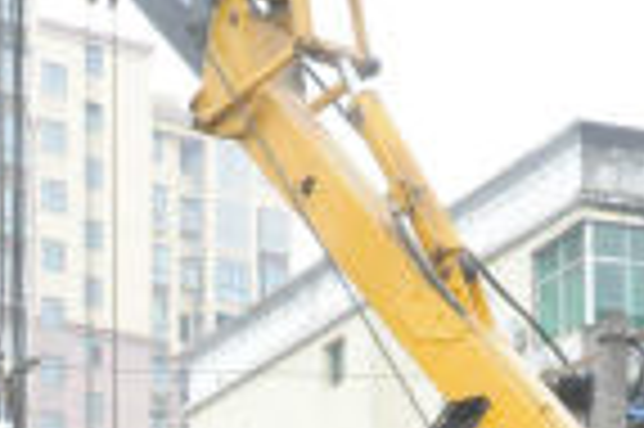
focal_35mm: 168
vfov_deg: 7.9
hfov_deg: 12.0
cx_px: -86
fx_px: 3002
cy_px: 786
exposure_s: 1/320
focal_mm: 40
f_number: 18
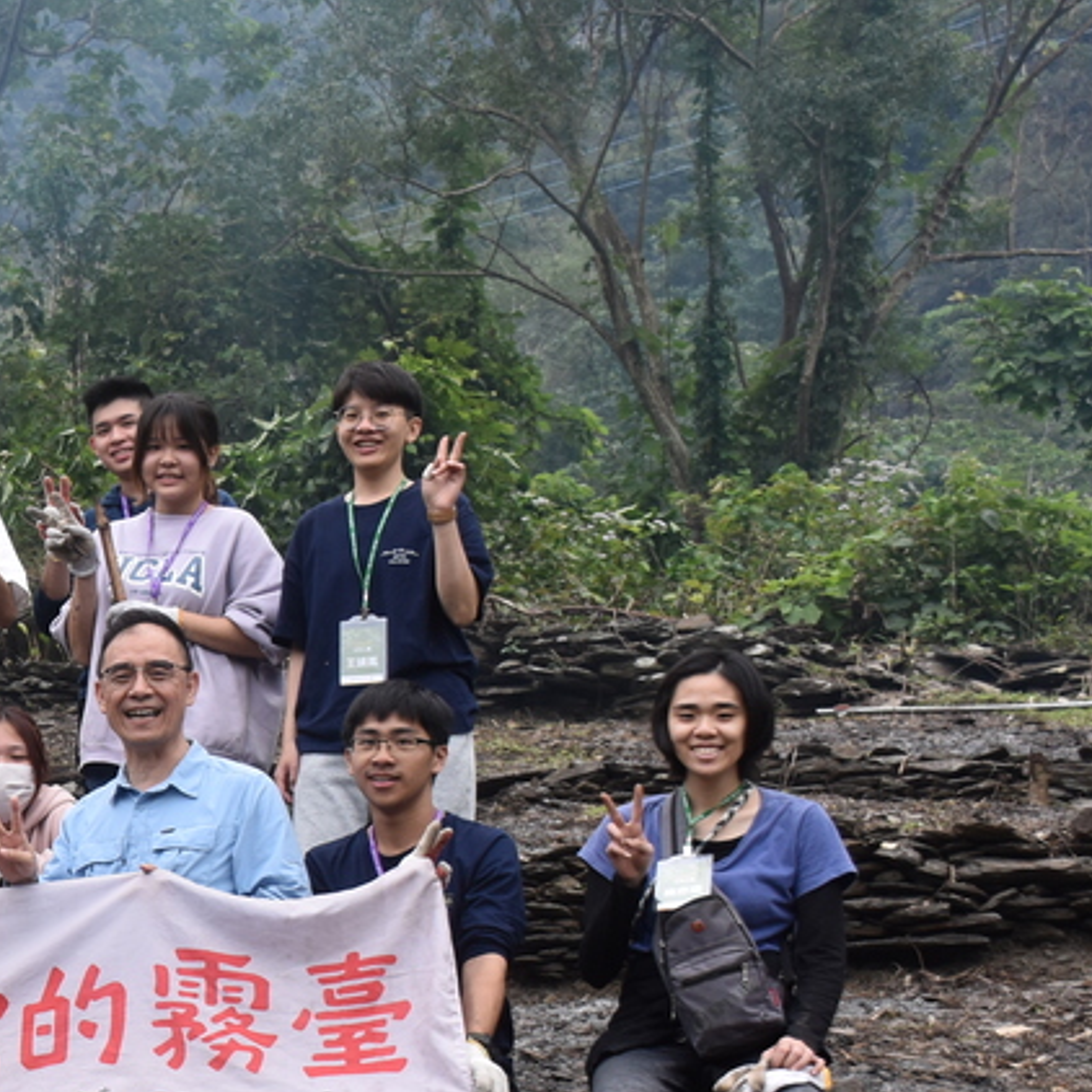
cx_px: -344
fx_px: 3105
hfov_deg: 18.5
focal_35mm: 87
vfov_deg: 19.8
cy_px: 810
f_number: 5.6
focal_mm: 24
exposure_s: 1/125
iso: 400
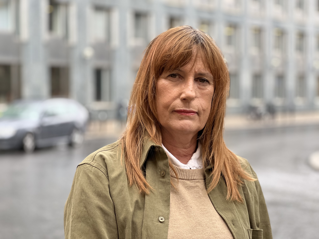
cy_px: 120
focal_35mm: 77
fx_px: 710
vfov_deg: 19.1
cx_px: 160
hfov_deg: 25.3
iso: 125
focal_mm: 9
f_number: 2.8
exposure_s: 1/121
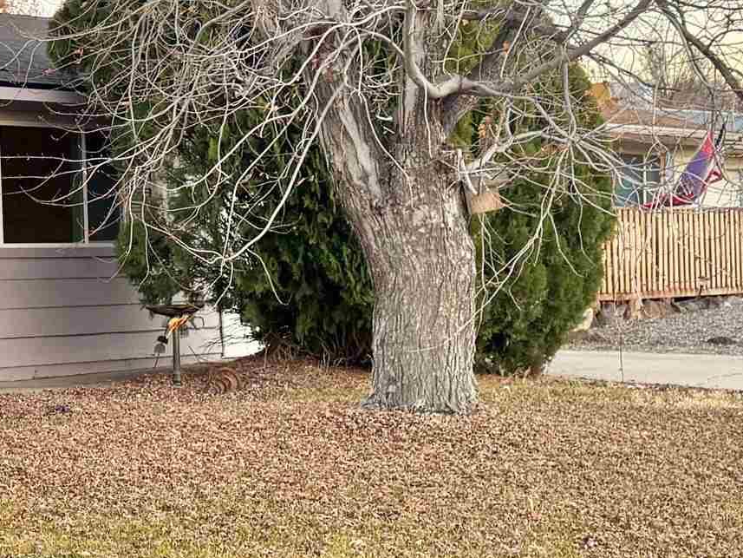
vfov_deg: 17.2
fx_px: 1846
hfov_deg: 20.1
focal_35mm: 86
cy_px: 277
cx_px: -319
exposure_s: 1/121
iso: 100
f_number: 1.78
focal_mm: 6.76
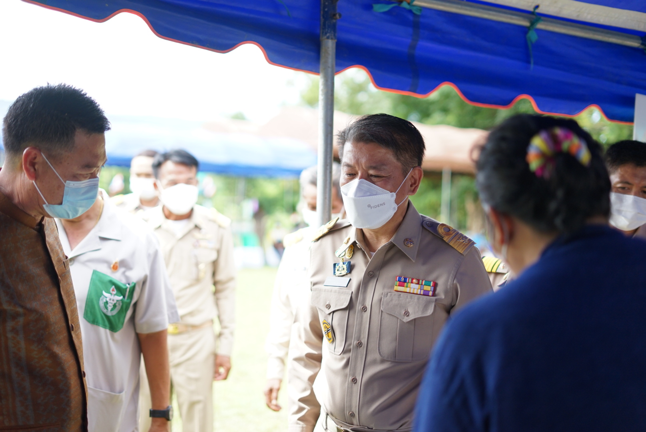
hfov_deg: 39.6
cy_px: 216
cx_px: 323
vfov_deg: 27.0
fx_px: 898
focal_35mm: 50
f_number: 2
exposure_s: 1/1250
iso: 400
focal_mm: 50
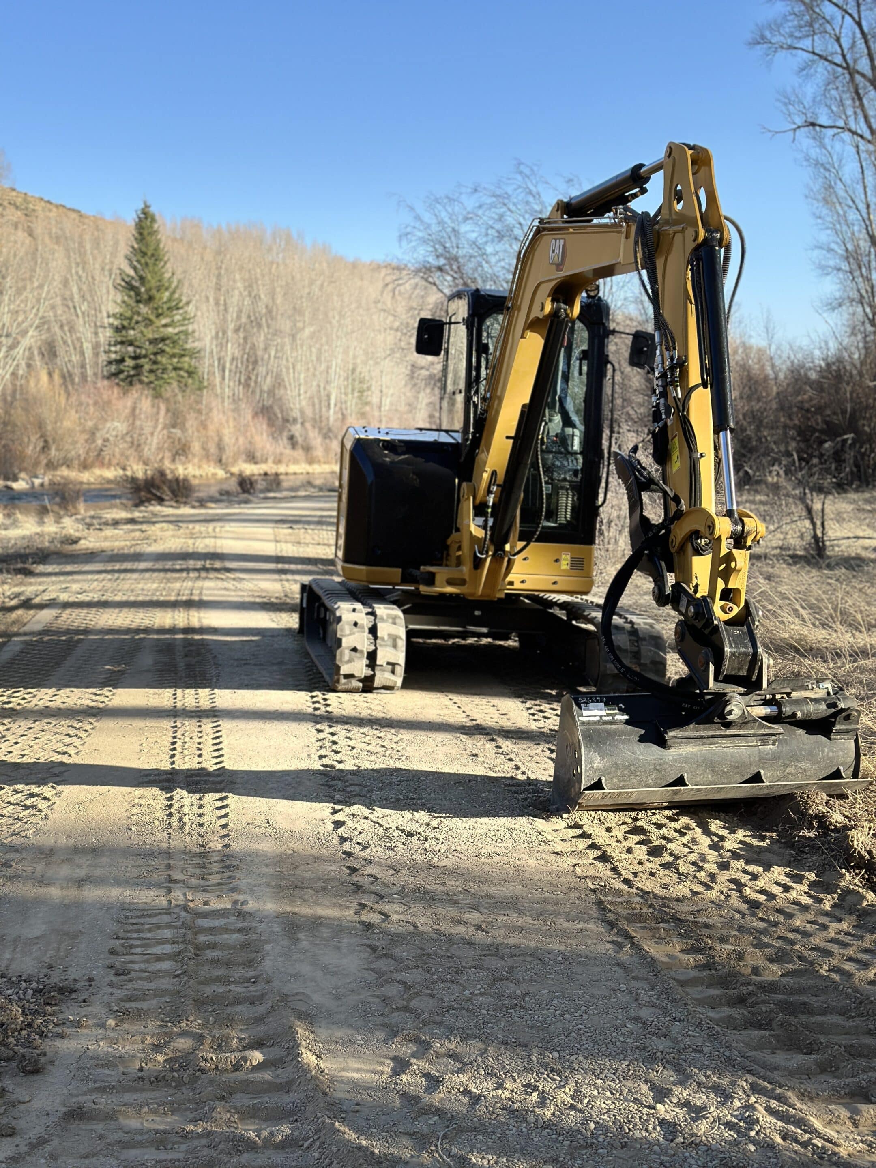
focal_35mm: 48
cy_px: 584
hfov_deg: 30.3
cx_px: 438
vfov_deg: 39.7
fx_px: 1620
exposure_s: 1/1695
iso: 80
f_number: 1.78
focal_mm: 6.86
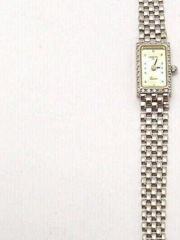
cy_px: 105
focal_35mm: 90
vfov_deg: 21.7
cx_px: 152
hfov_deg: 16.3
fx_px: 623
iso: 160
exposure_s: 1/160
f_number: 4.7
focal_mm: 6.64
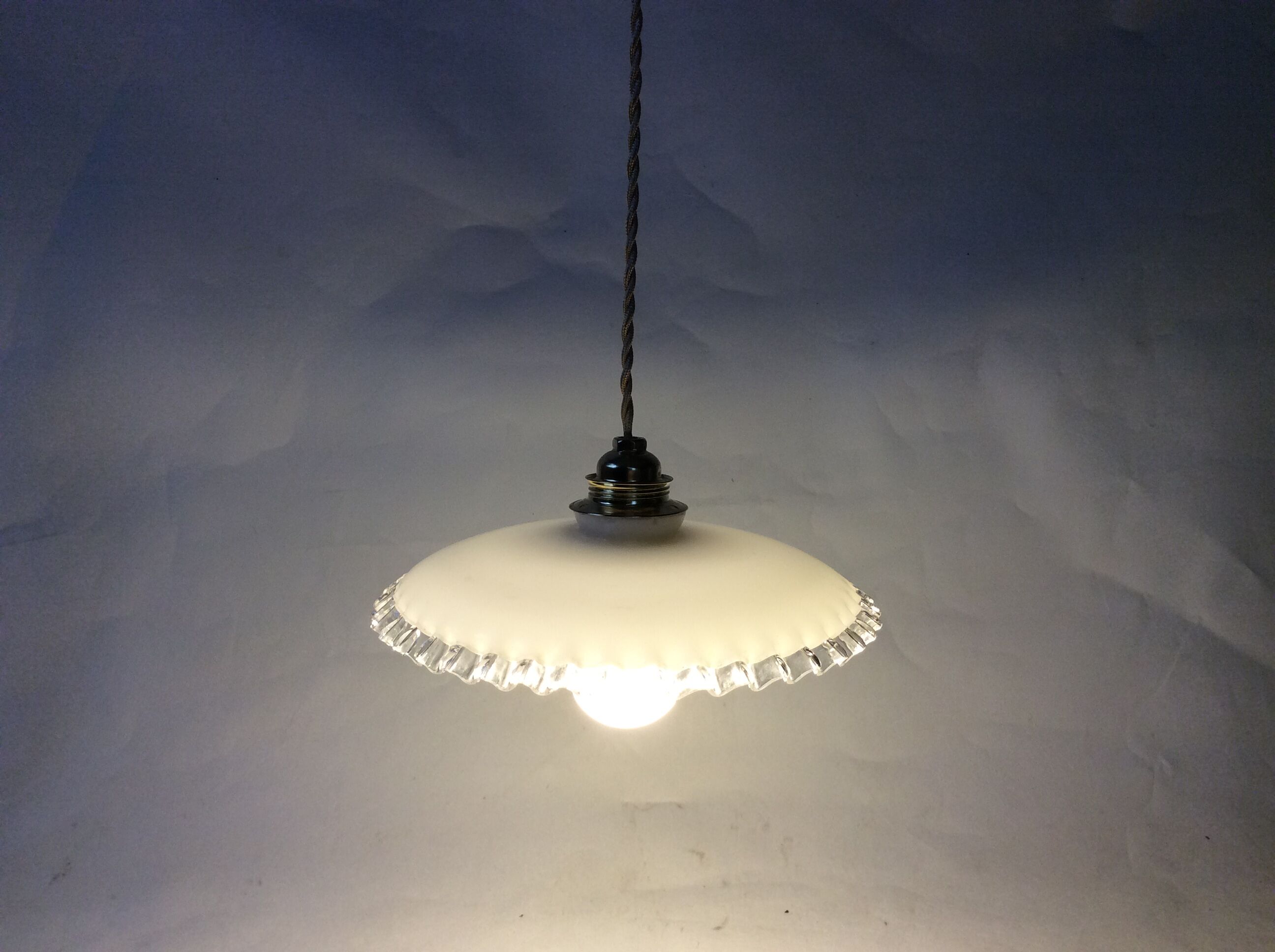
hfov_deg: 56.9
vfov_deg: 44.1
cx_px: 638
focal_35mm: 32
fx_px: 1177
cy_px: 476
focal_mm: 3.3
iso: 64
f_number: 2.4
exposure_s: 1/100
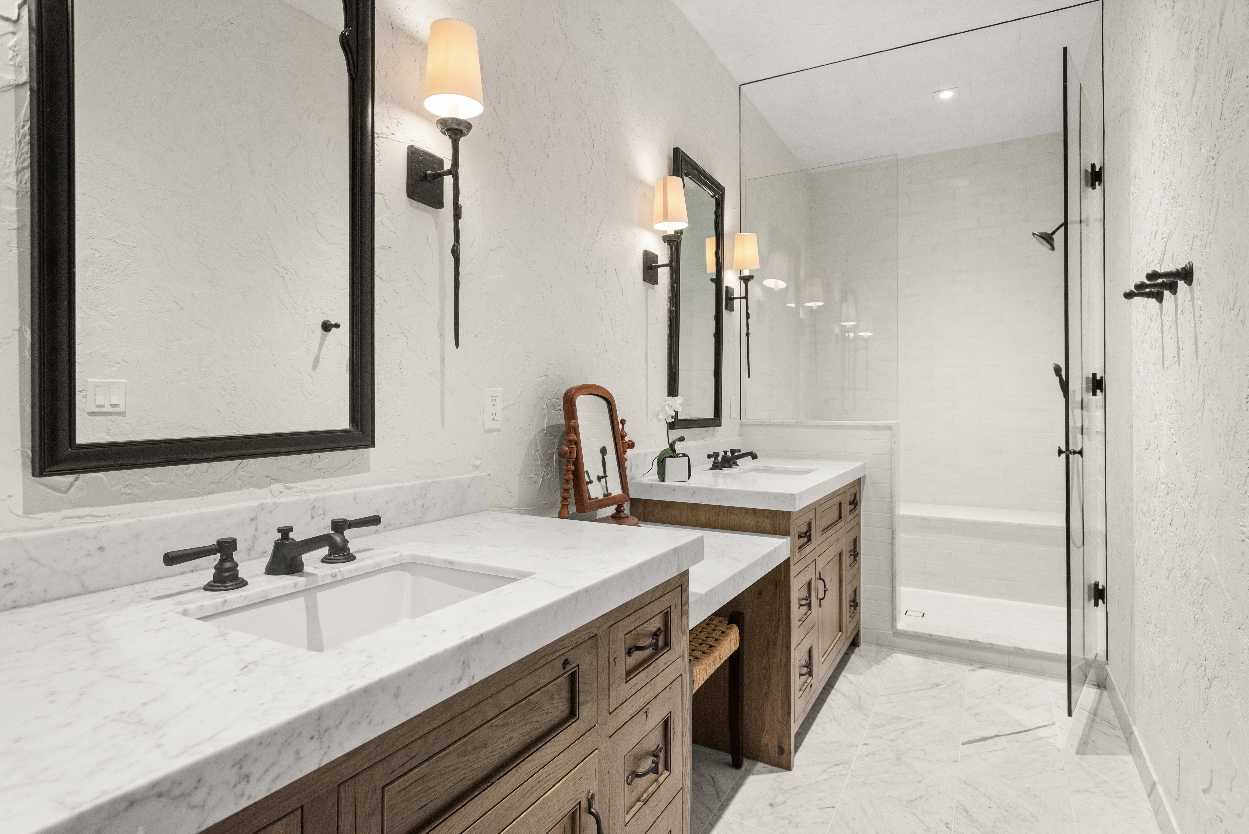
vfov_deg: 62.0
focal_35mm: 20
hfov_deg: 84.0
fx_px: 694
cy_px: 417
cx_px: 624
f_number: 7.1
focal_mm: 20
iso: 1600
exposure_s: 1/30
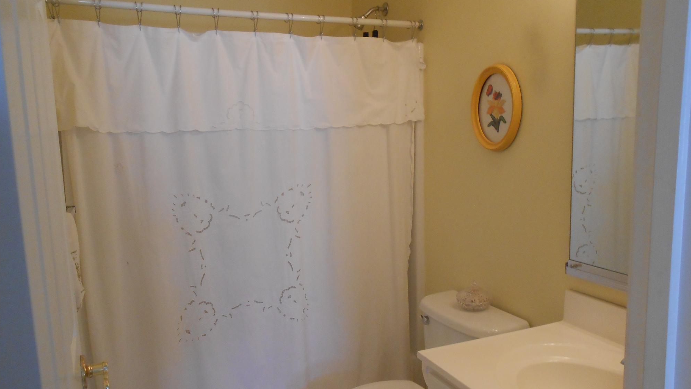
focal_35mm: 29
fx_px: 531
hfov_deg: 66.1
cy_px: 208
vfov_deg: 40.2
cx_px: 344
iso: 250
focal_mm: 4.6
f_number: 3.5
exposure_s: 1/30
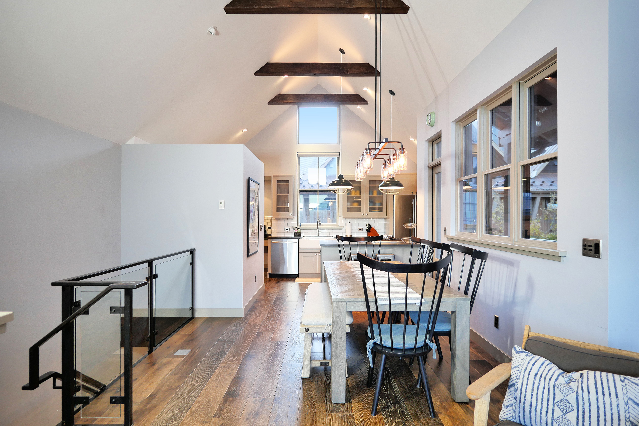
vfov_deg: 67.4
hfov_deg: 90.0
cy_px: 213
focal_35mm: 18
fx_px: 319
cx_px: 320
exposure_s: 1/40
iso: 800
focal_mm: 9
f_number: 1.7
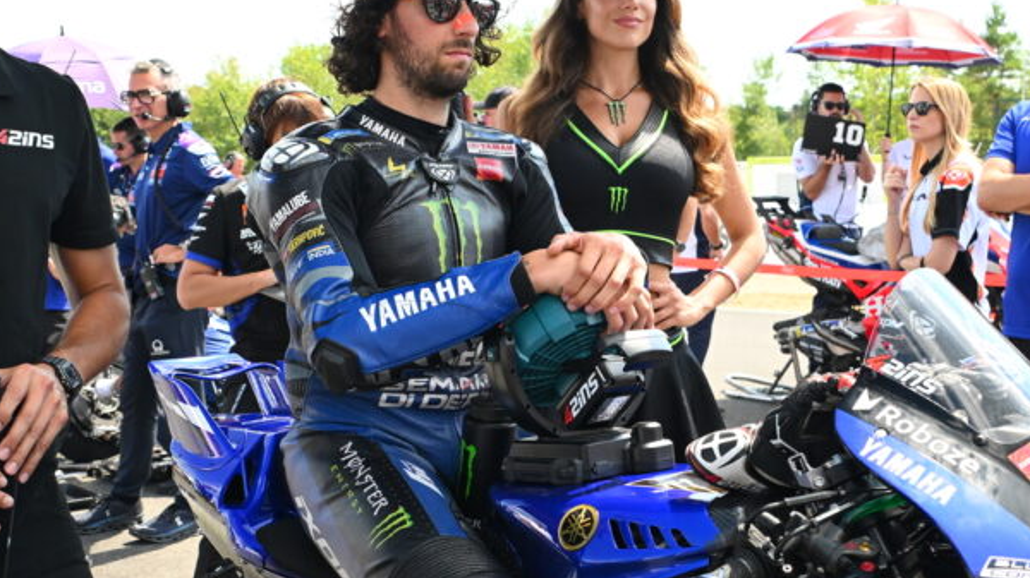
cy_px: 242
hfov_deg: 37.8
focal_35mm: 55
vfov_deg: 21.8
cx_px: 561
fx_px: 1502
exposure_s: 1/1000
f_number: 5.6
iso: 2000
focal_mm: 28
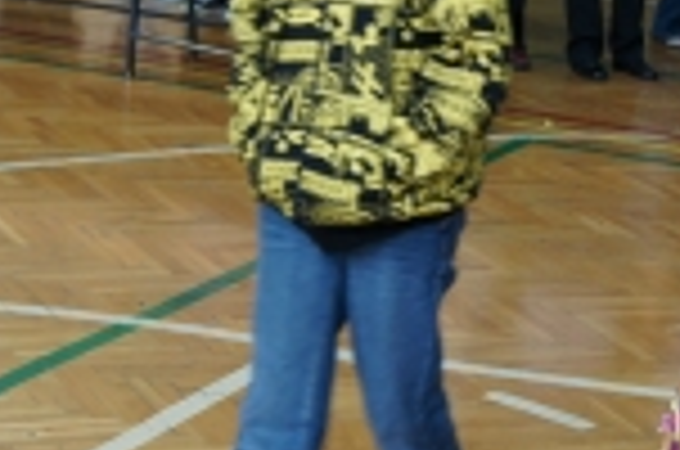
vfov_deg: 10.0
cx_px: 549
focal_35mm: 137
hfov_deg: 14.9
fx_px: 2582
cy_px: 308
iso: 320
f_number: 4
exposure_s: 1/40
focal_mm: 26
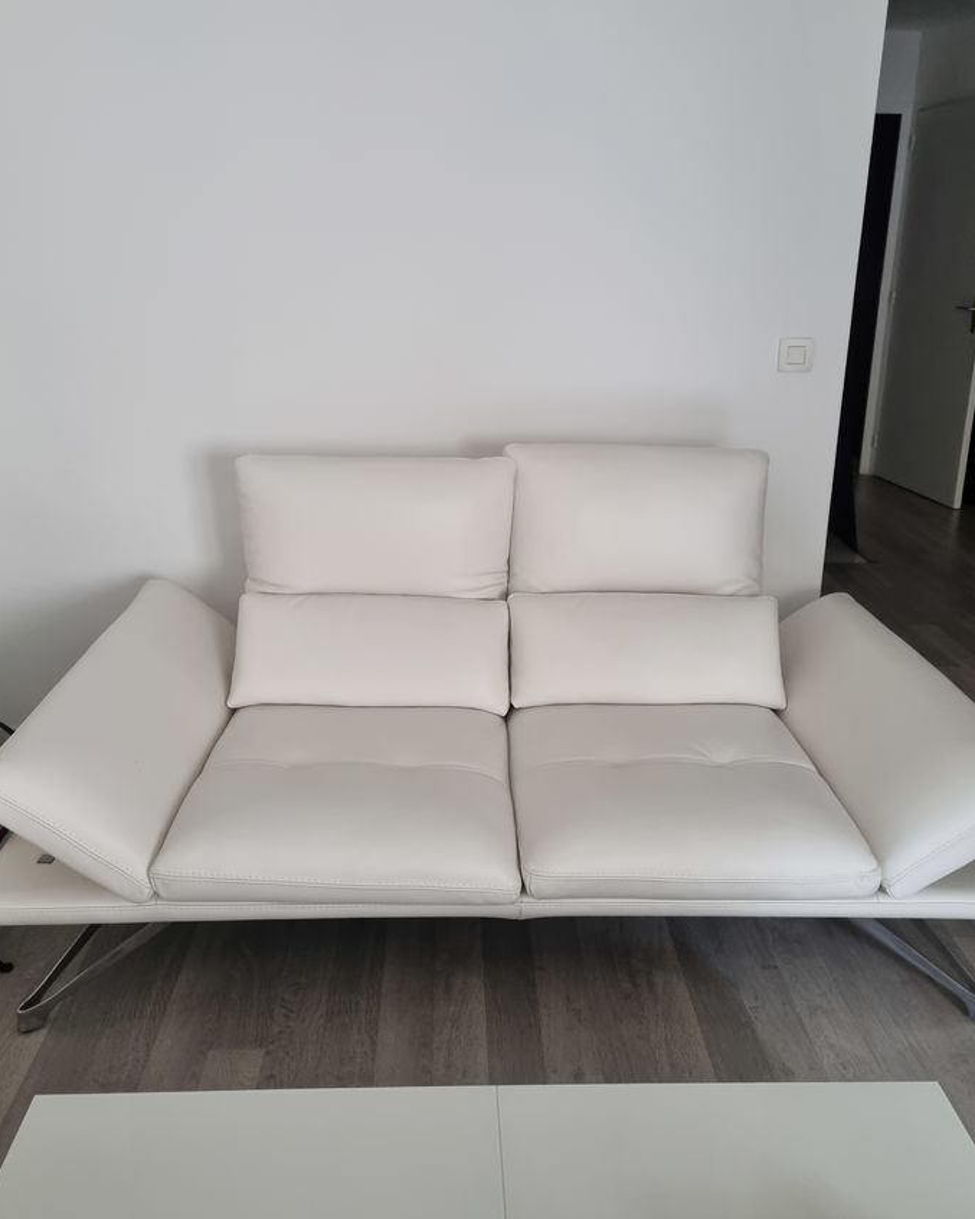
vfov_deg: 58.6
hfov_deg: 48.5
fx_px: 1082
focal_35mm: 30
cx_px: 490
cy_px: 536
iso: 400
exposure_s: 1/50
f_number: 1.8
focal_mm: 5.4
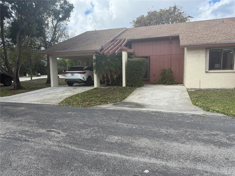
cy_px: 88
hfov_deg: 71.6
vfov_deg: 56.8
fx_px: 163
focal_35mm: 24
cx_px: 118
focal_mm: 6.76
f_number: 1.78
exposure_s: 1/3021
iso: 100
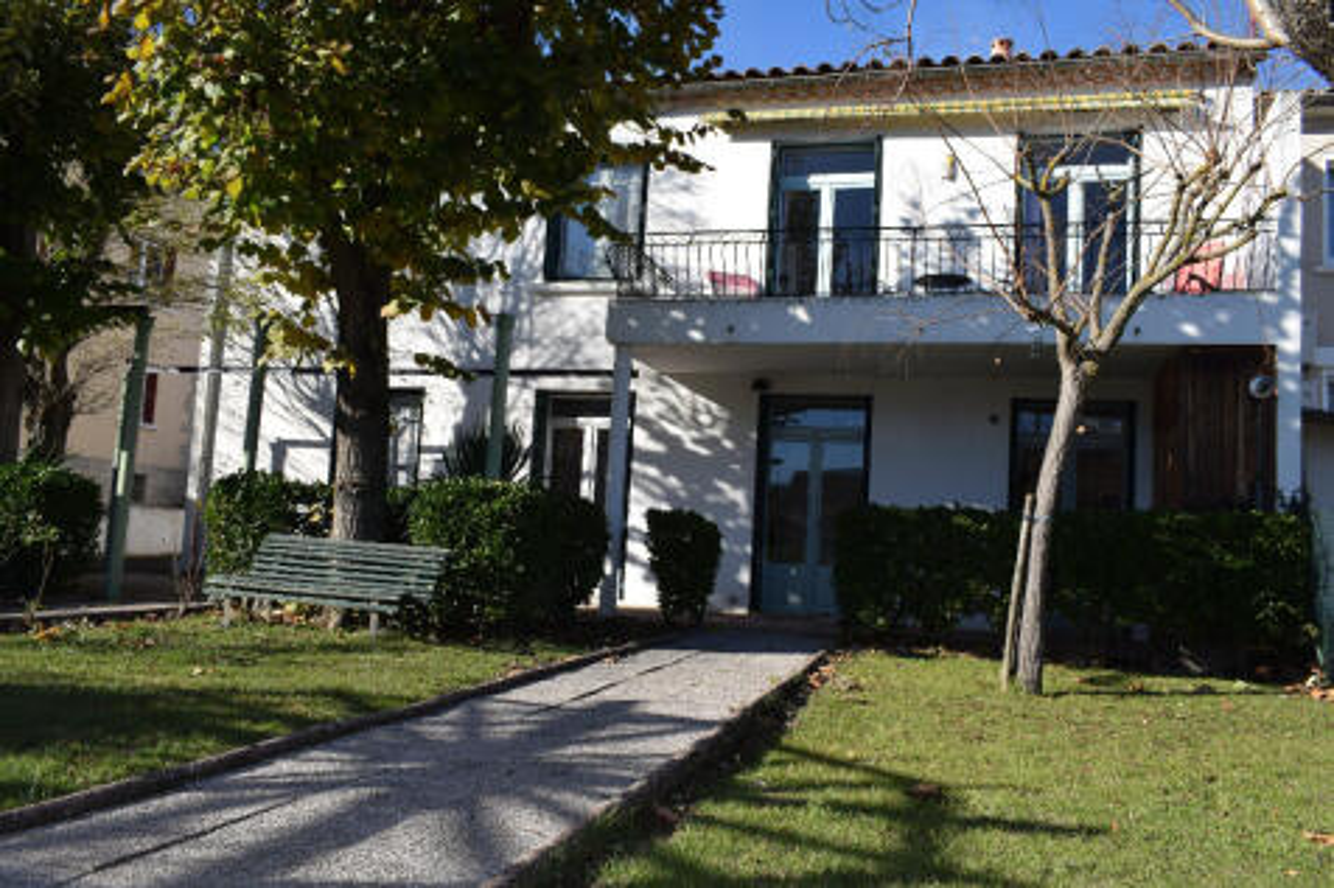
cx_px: 667
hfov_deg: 61.9
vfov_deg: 43.6
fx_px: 1111
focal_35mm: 30
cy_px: 444
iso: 100
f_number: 8
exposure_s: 1/200
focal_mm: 20
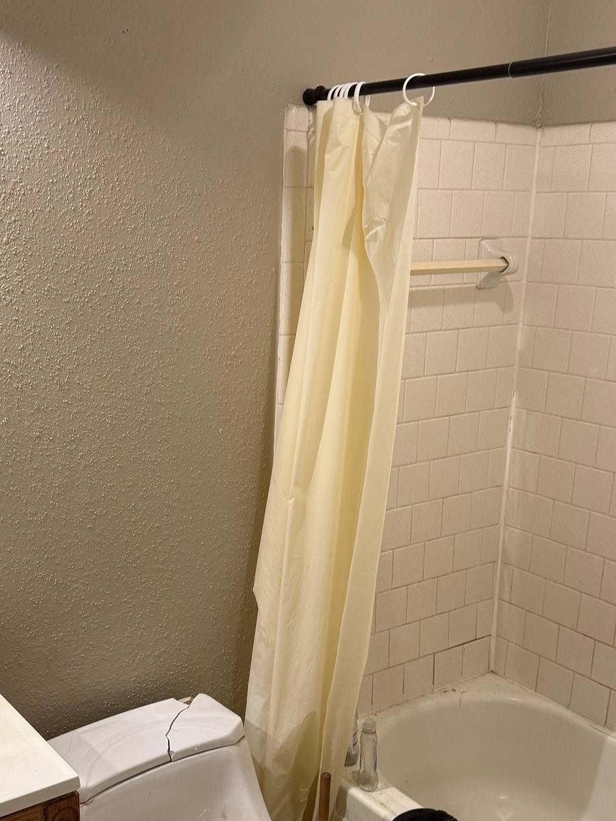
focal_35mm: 40
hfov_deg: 35.9
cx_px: 253
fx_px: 949
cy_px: 490
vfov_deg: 46.5
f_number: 1.78
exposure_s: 1/60
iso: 250
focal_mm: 6.76
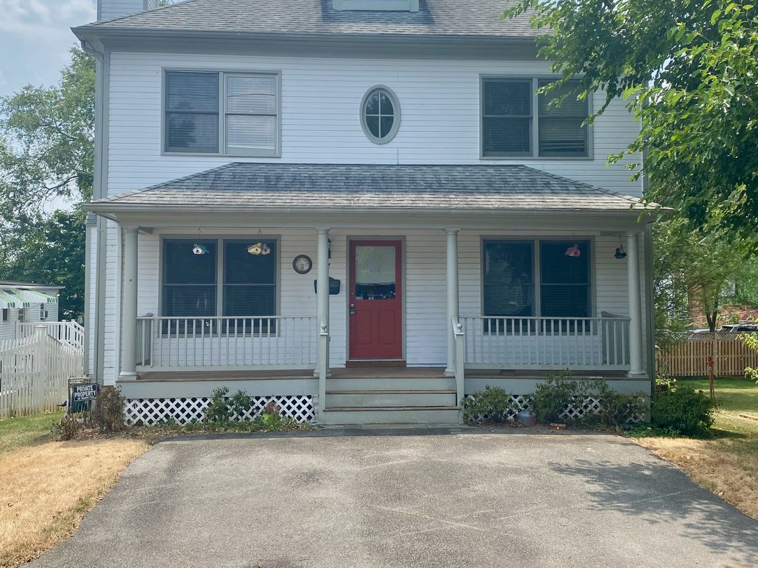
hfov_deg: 51.3
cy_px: 251
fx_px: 788
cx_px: 380
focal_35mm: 36
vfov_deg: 39.6
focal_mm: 4.25
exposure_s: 1/2315
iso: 32
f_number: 1.8
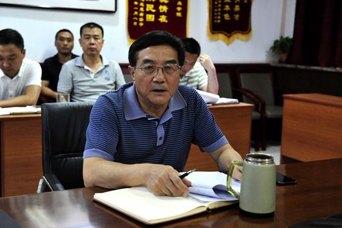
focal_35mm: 55
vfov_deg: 24.6
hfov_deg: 36.3
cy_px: 114
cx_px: 171
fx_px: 522
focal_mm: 55
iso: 4000
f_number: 5
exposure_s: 1/80
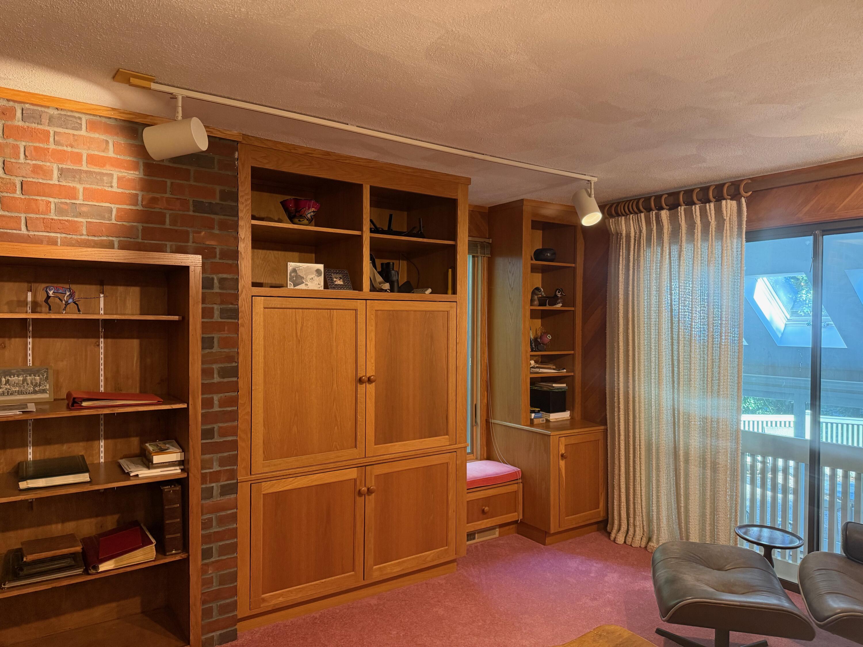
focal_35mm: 24
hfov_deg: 71.6
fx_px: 598
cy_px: 324
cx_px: 432
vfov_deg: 56.8
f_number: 1.78
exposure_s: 1/60
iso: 320
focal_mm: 6.76
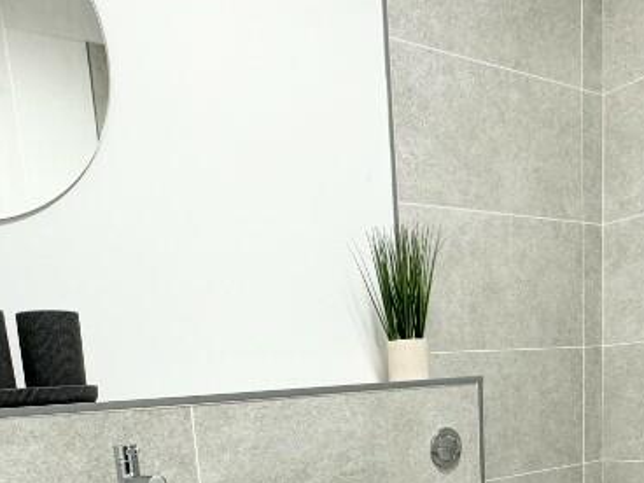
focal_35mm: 39
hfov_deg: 47.9
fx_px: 726
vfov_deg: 32.0
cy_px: 546
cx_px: 332
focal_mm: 2.22
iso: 250
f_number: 2.2
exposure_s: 1/100
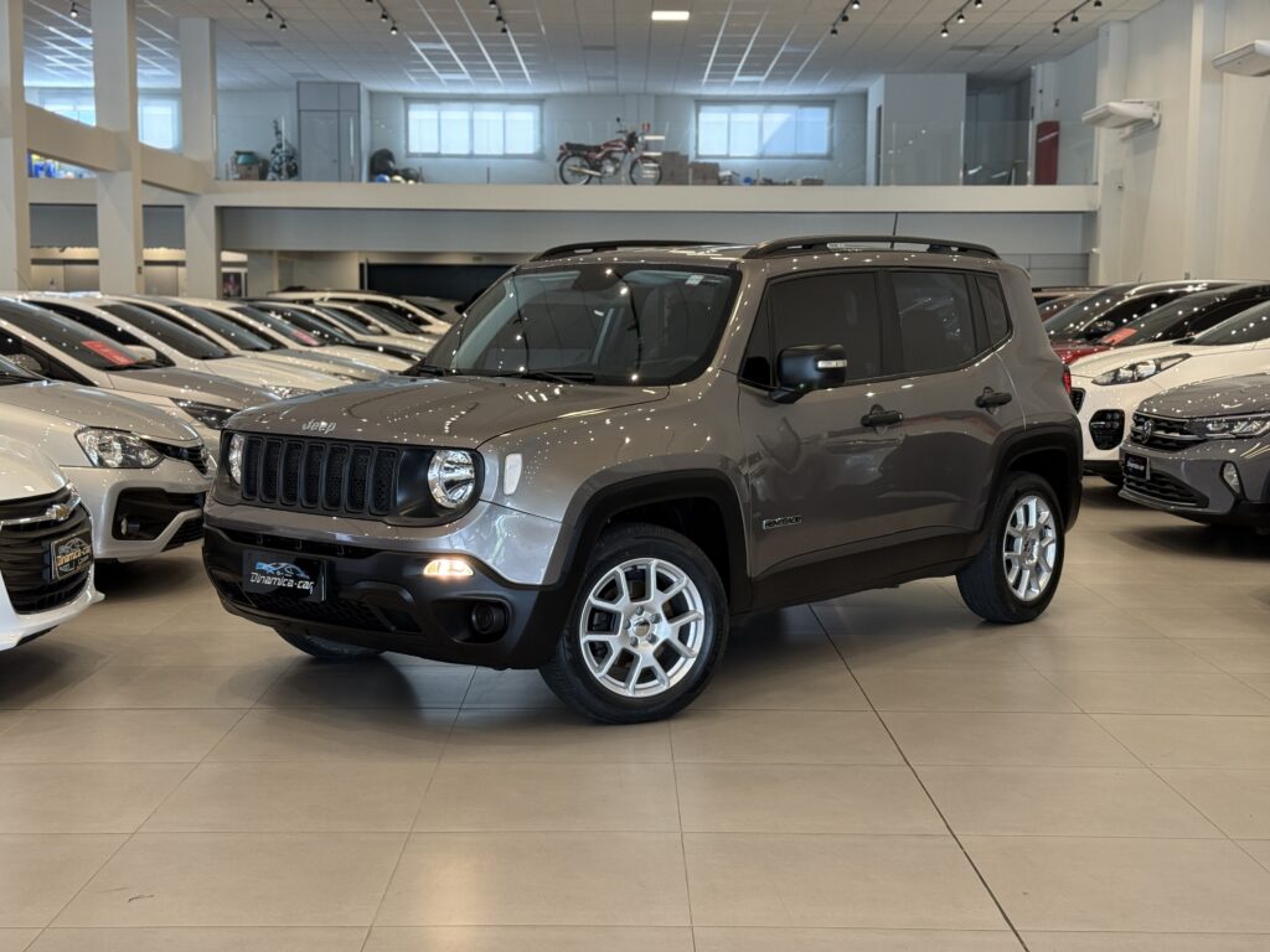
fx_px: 1761
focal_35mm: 48
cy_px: 476
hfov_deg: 39.7
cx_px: 635
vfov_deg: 30.3
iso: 125
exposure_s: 1/60
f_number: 1.78
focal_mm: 6.76
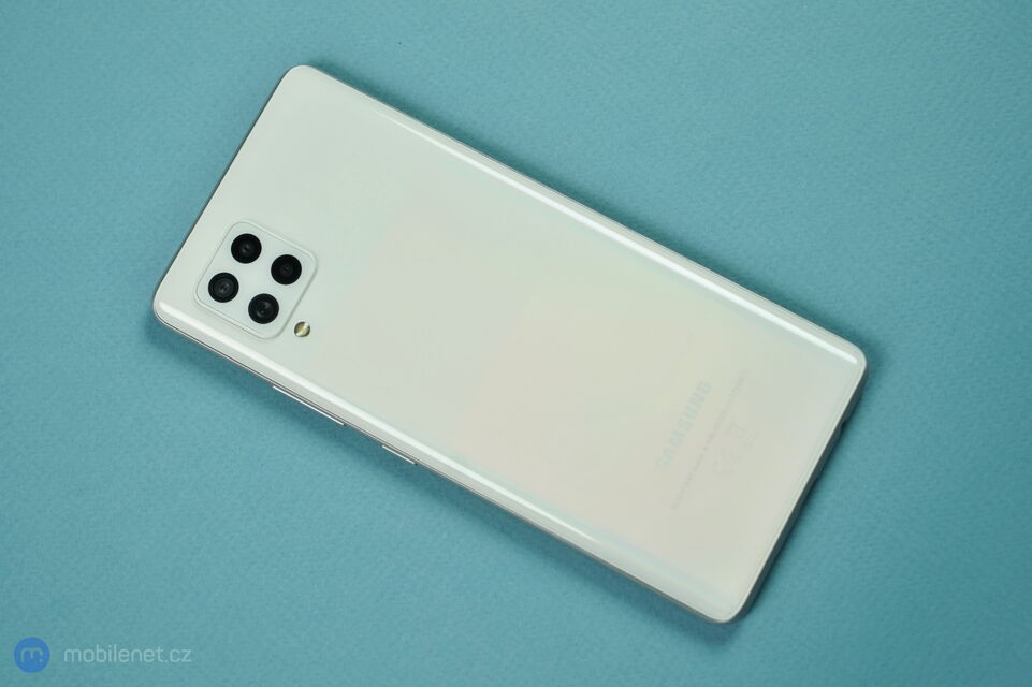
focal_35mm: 56
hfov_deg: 35.7
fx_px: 1605
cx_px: 516
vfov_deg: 24.2
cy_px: 344
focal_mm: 56
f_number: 5
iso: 640
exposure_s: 1/160
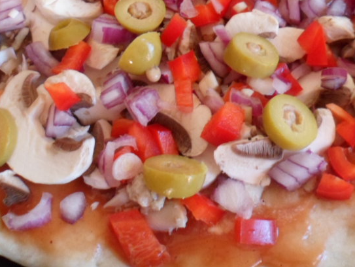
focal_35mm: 49
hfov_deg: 38.8
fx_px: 503
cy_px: 19
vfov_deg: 28.4
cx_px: 195
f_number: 3.3
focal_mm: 4.9
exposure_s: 1/30
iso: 320
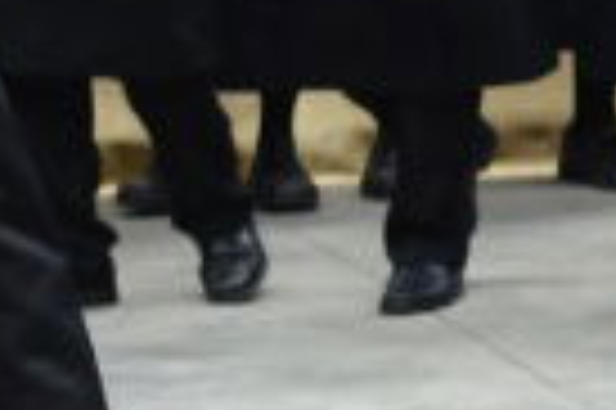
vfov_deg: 2.4
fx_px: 9588
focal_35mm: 561
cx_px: -836
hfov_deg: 3.6
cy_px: -43
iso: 2000
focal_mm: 75
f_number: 4.5
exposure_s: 1/125
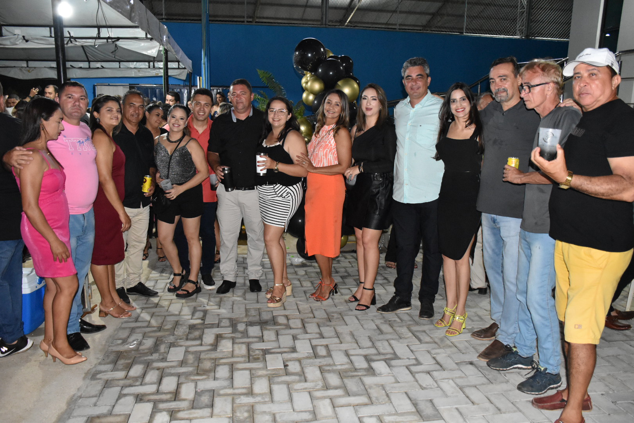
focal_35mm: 30
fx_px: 528
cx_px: 317
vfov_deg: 43.6
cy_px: 212
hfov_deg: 61.9
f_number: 3.5
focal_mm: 20
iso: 4000
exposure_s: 1/100
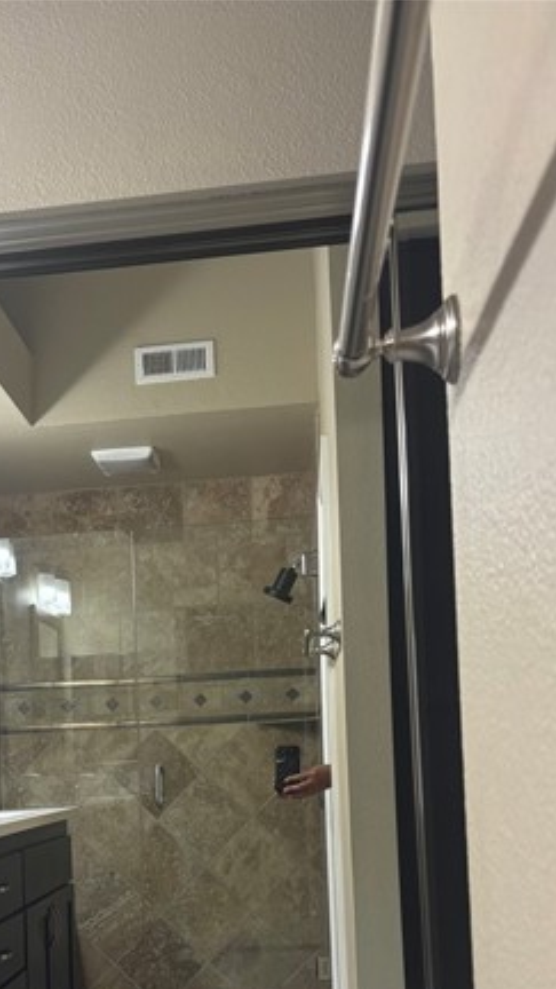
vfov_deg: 46.8
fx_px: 1101
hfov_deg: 28.0
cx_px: 156
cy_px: 730
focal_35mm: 42
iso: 125
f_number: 1.6
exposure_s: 1/120
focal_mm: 5.96
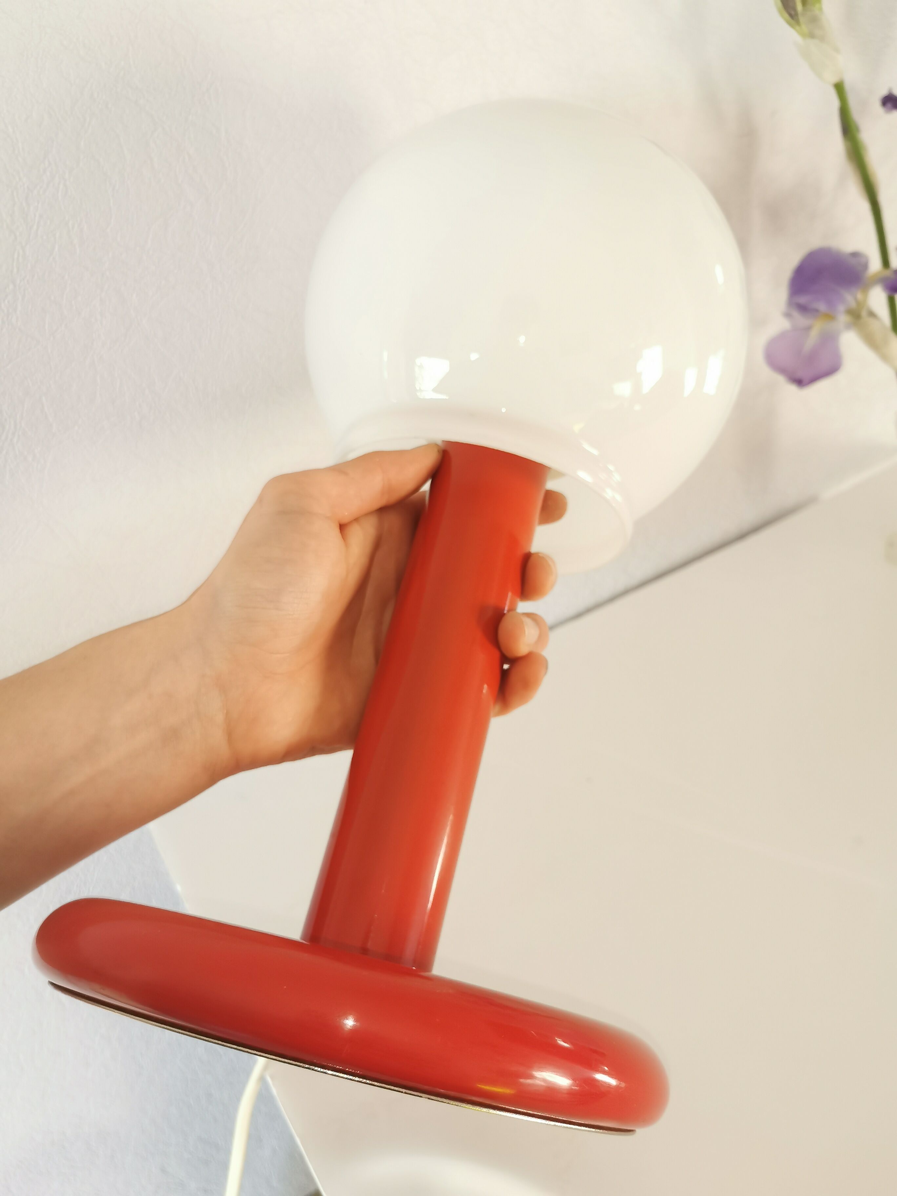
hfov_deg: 49.7
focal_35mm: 28
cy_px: 598
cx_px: 448
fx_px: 967
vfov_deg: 63.4
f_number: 1.8
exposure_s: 1/100
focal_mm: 5.58
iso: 160
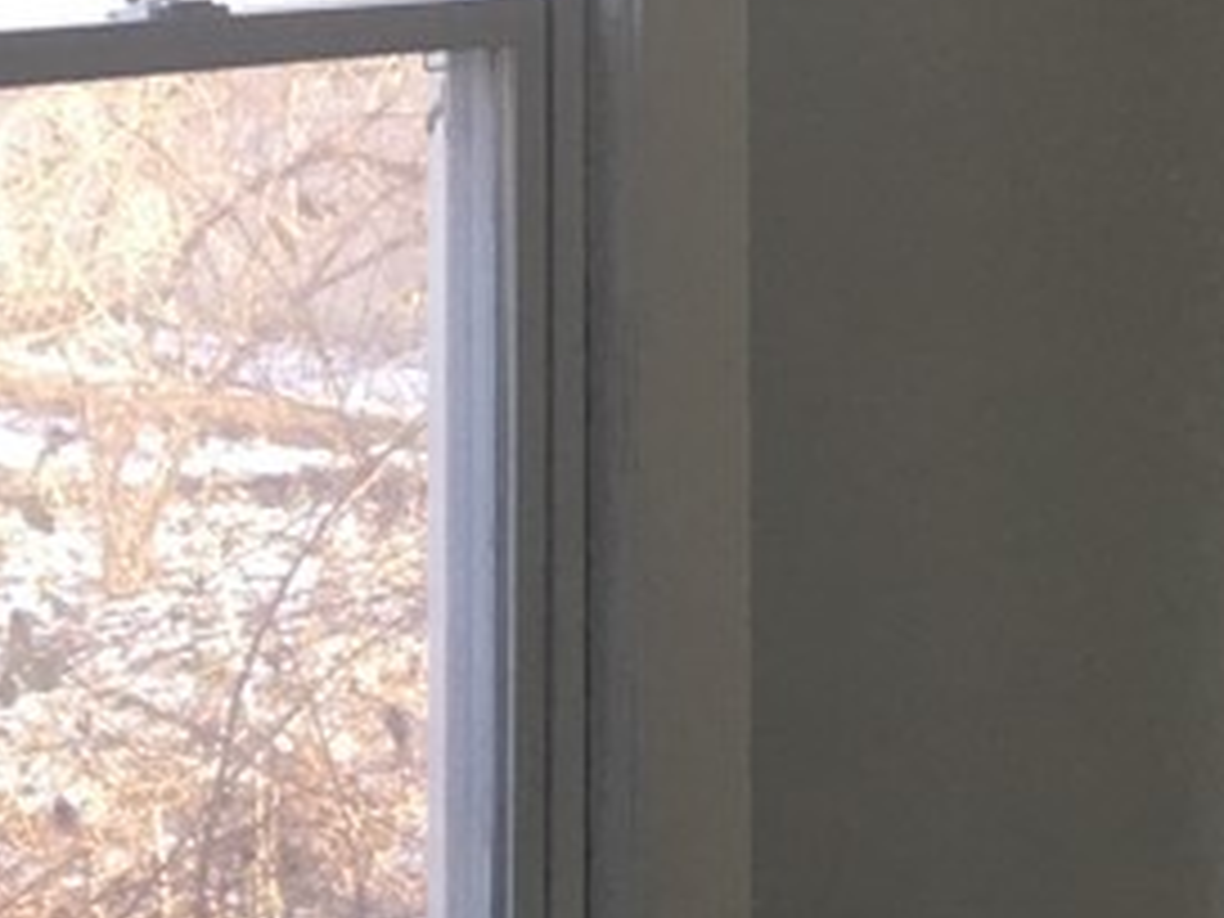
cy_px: -72
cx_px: 1868
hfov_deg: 16.4
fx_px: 3854
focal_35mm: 109
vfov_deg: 13.3
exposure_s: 1/30
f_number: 2.2
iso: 25
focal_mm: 4.15
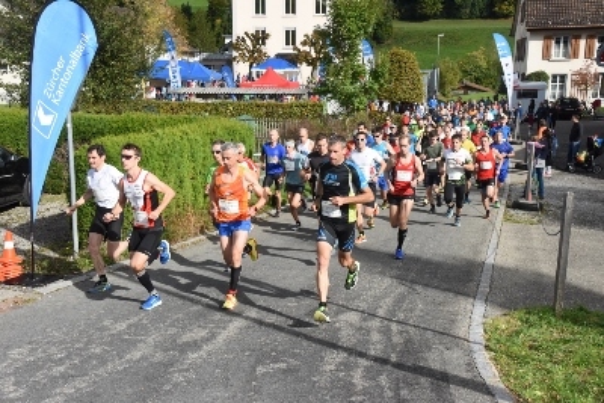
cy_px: 202
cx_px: 302
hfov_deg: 44.5
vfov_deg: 30.5
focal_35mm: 44
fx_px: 738
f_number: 9
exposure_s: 1/4000
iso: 6400
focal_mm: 44
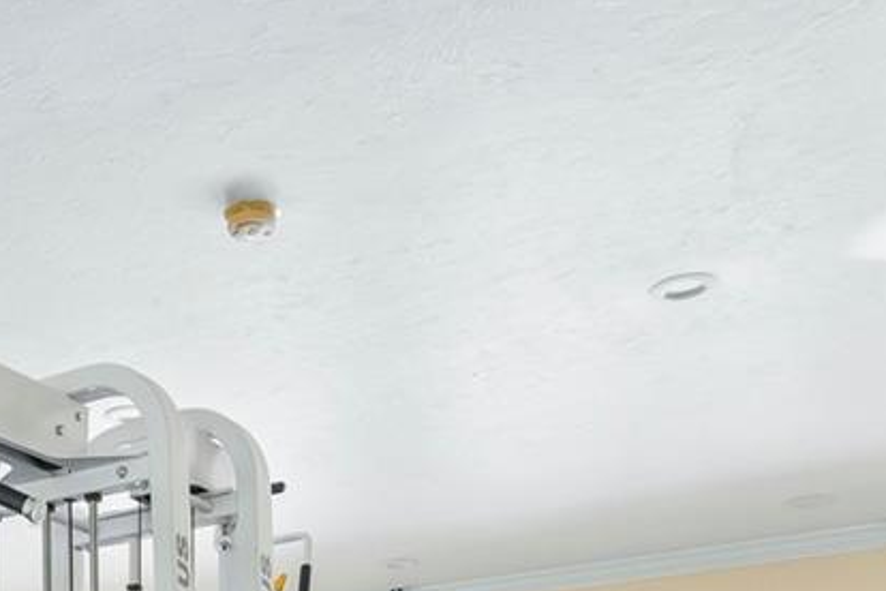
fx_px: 1427
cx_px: 113
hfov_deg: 33.0
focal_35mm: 58
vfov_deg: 19.7
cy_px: 929
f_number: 8
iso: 640
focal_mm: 10
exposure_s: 1/5
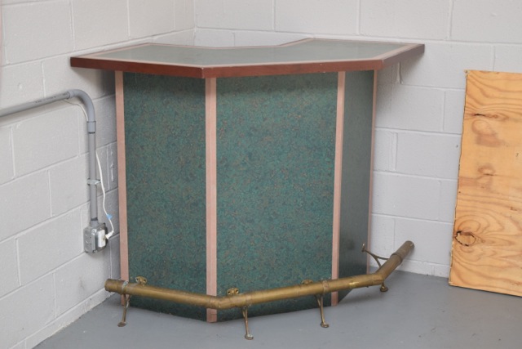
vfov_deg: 21.6
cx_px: 261
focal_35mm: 63
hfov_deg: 31.9
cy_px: 174
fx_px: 914
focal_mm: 42
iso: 800
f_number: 5
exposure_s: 1/125
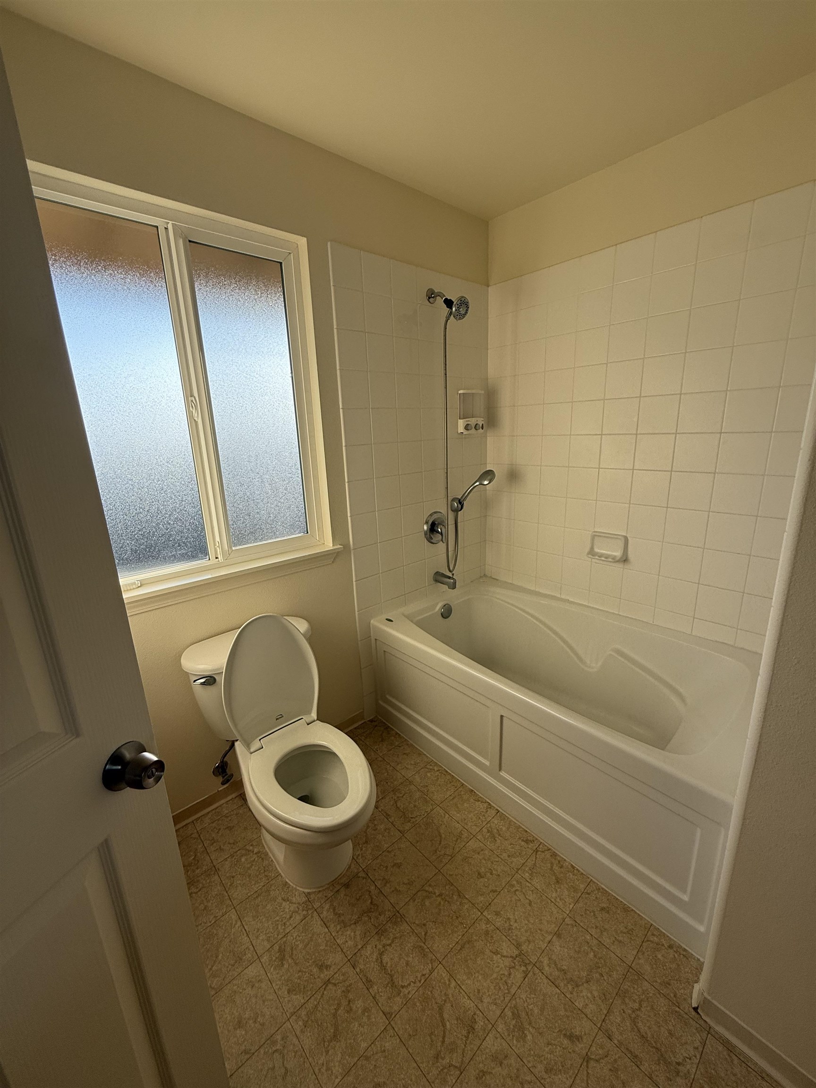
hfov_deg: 85.7
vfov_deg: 102.1
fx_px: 440
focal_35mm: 14
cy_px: 544
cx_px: 408
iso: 64
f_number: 2.2
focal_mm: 2.22
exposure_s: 1/296
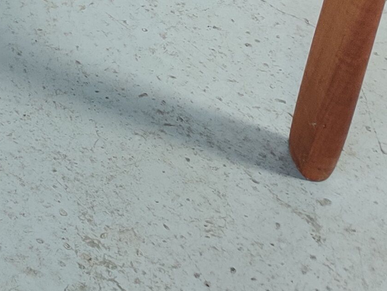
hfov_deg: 12.5
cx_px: -498
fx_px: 1431
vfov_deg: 10.7
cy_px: -275
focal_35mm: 128
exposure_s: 1/100
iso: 160
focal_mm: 4.75
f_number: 1.65
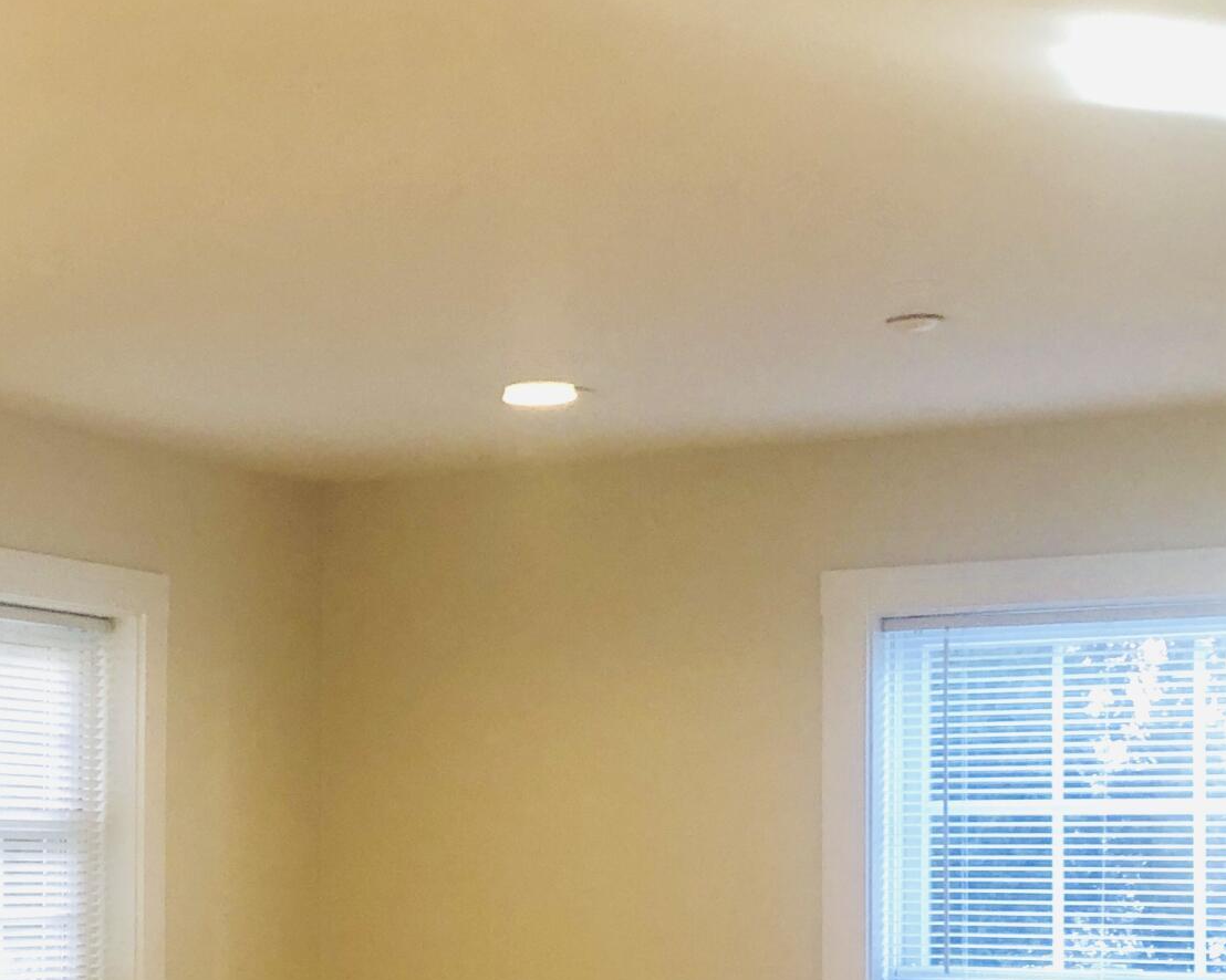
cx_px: -218
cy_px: 832
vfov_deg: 20.4
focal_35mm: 74
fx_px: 2685
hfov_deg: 23.6
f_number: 1.8
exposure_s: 1/24
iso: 40
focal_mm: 3.99
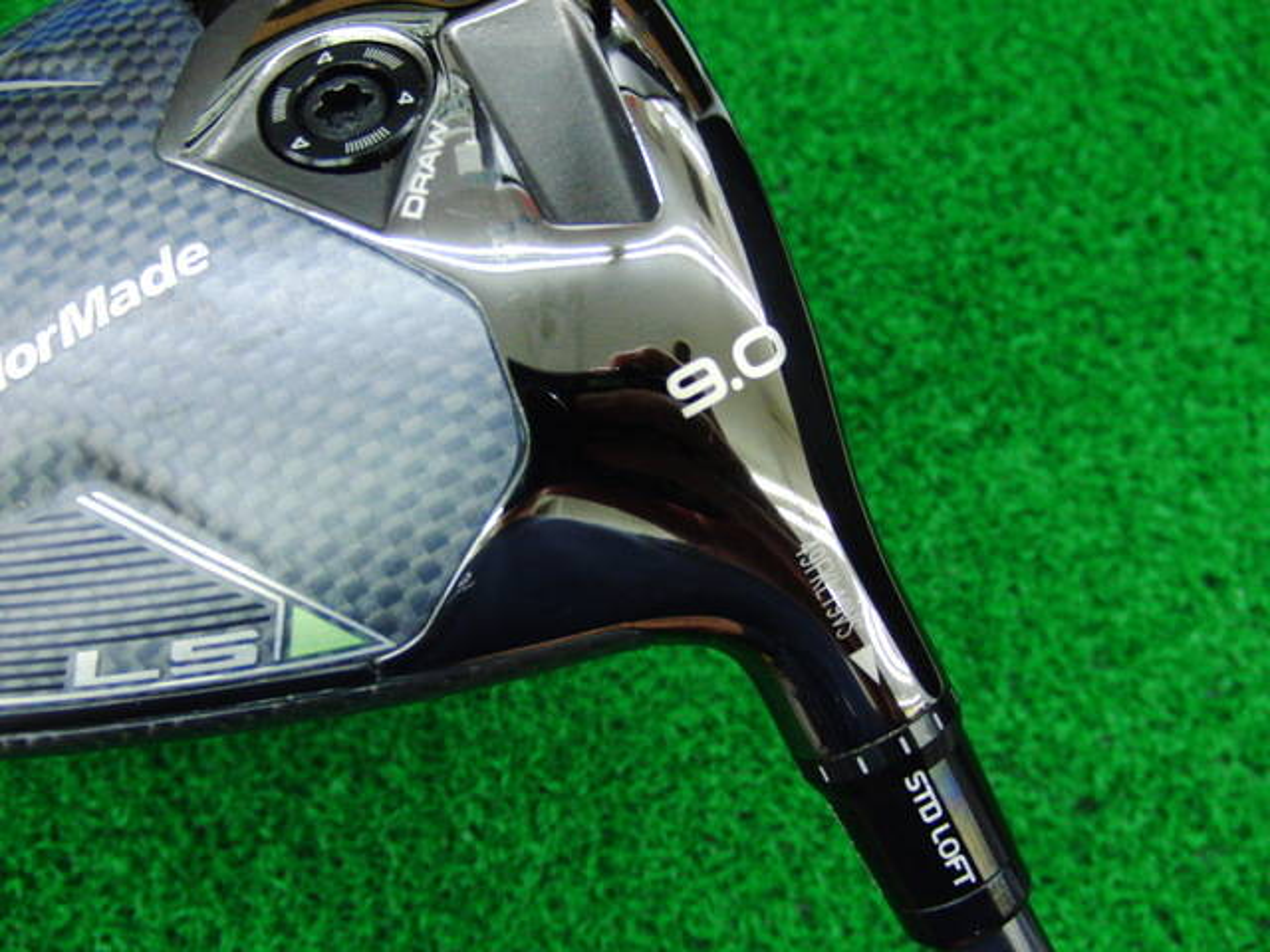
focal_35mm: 37
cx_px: 635
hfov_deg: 50.1
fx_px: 1357
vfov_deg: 38.7
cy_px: 476
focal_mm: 6.42
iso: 400
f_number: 3.6
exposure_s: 1/40
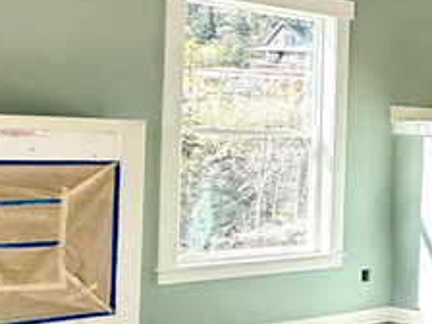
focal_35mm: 64
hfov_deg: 17.1
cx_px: 945
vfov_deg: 22.9
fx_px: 799
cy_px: 156
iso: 64
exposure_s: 1/139
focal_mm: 2.22
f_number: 2.2
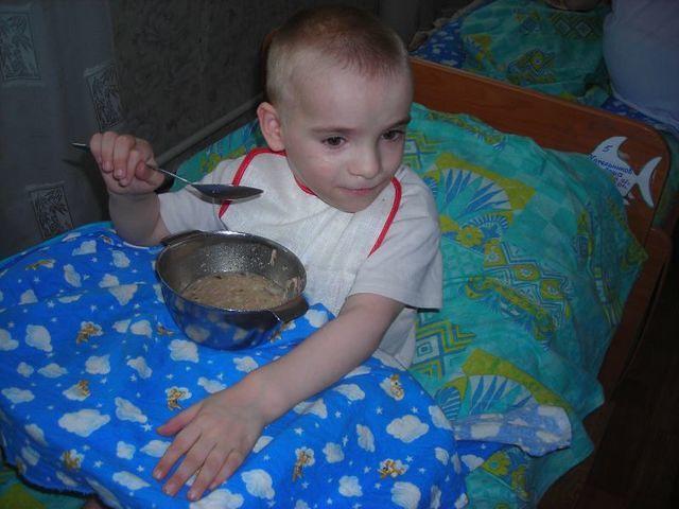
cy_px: 254
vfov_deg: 37.7
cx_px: 340
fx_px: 745
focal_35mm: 38
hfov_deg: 49.0
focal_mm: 6.3
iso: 50
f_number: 3.2
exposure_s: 1/60.1
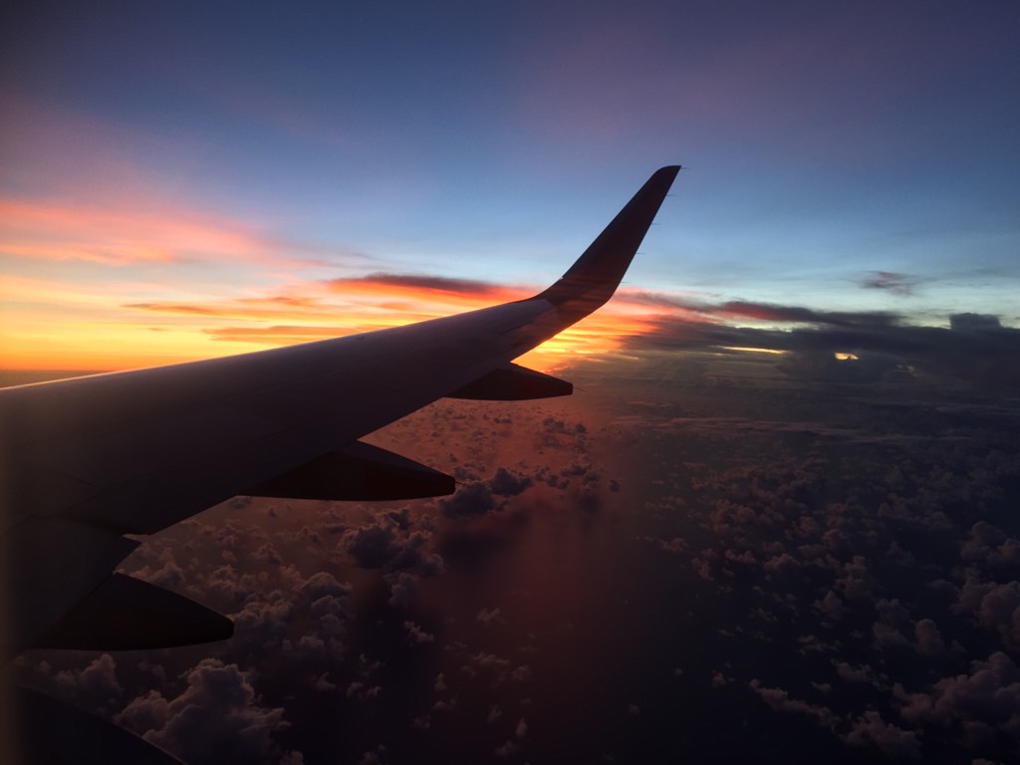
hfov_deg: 61.7
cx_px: 510
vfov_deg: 48.2
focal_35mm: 29
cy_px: 382
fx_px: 855
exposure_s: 1/50
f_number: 2.2
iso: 32
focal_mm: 4.15
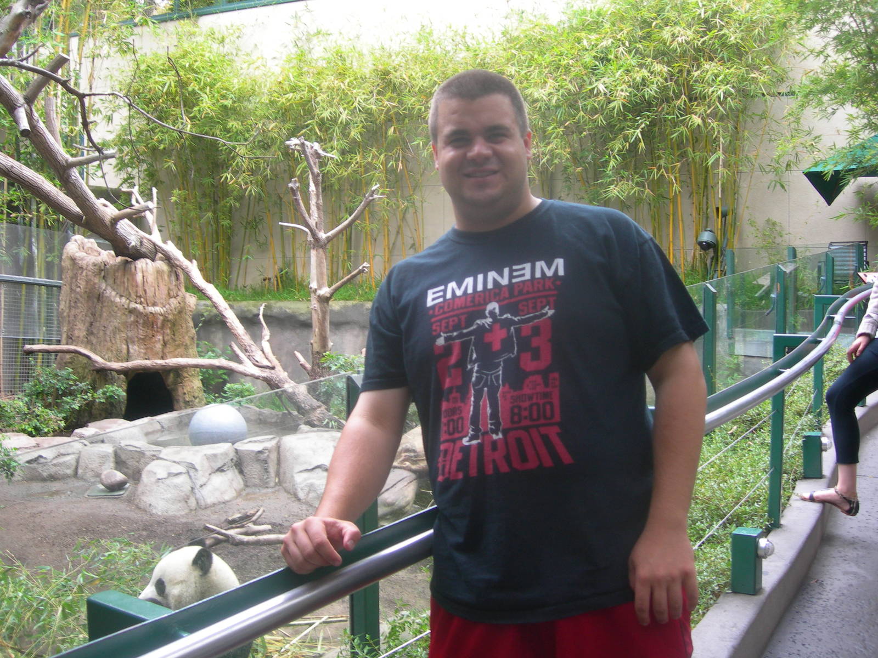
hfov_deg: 49.0
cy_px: 329
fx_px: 964
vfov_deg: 37.7
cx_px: 439
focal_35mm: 38
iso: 50
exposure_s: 1/20.5
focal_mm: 7.8
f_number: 2.8
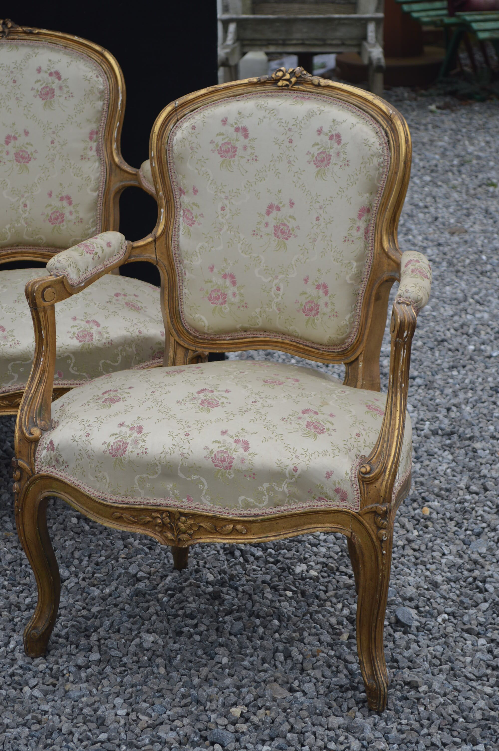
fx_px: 1718
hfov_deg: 16.5
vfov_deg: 24.6
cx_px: 250
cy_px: 376
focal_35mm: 82
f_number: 6.3
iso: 100
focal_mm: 55
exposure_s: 1/160
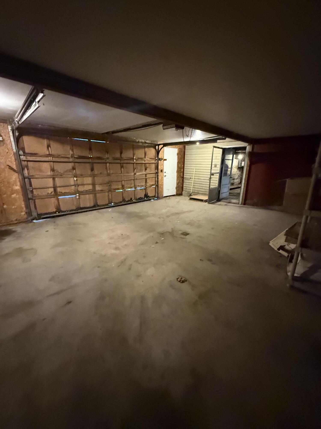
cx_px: 160
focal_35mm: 14
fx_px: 173
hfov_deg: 85.7
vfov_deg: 102.1
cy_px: 214
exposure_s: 1/40
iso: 1600
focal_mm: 2.22
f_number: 2.2
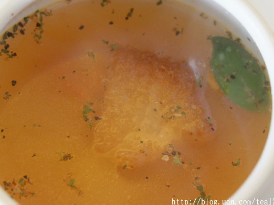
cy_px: 102
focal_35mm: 149
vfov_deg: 10.0
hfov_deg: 13.2
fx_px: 1180
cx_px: 130
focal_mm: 90
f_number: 5.6
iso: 1600
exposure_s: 1/60
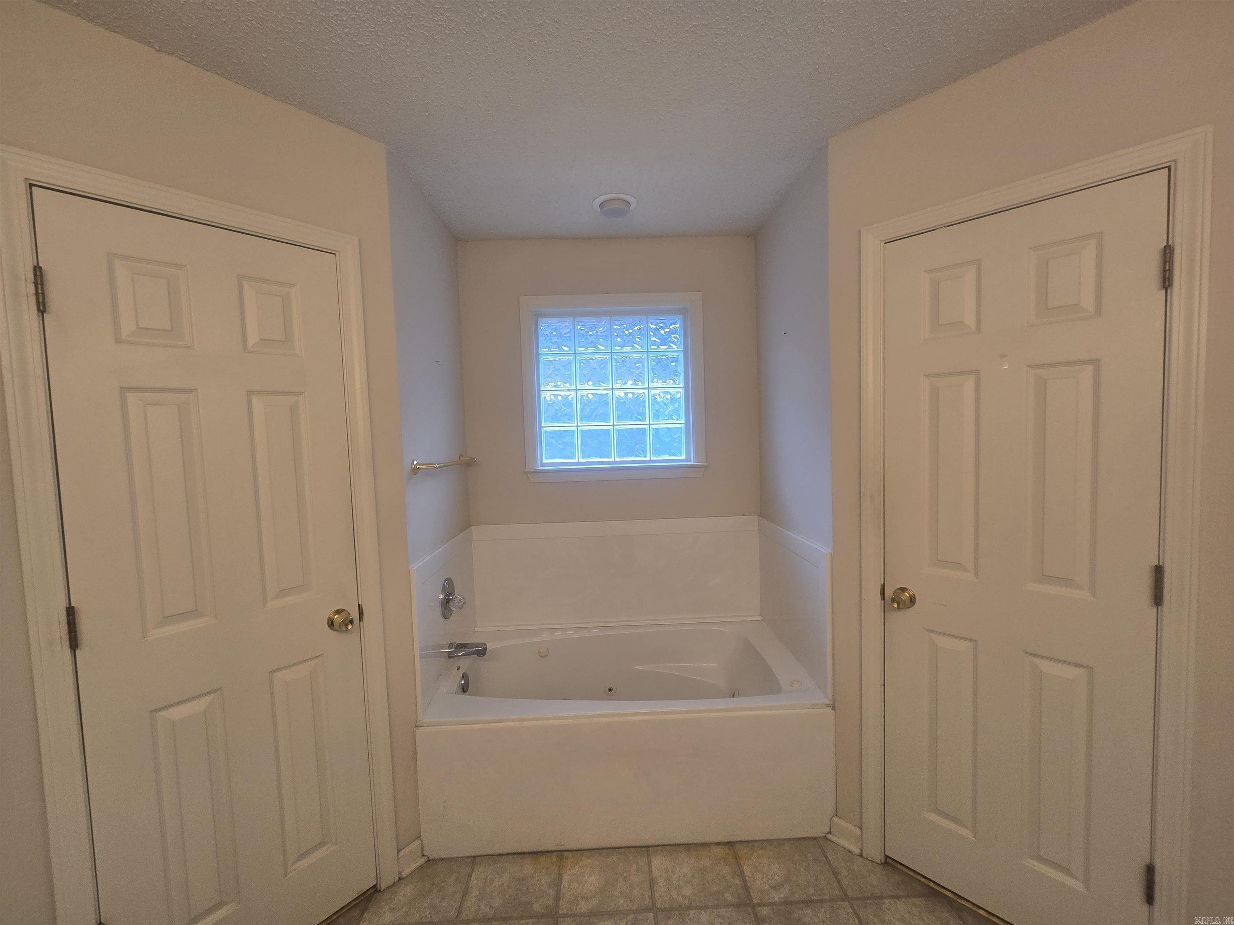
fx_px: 463
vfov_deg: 89.9
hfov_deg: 106.2
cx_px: 617
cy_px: 462
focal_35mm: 13
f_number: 2.2
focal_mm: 2.2
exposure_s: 1/60
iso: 80
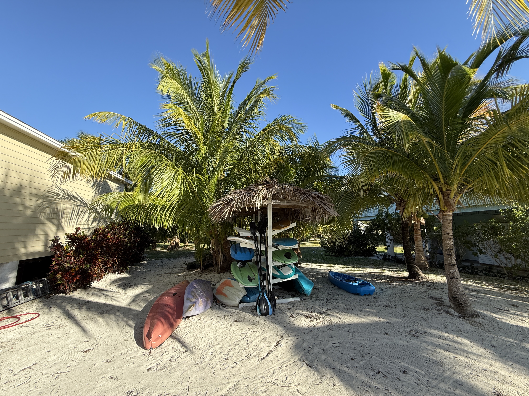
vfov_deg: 85.7
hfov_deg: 102.1
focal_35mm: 14
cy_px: 198
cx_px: 264
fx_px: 214
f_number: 2.2
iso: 50
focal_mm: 2.22
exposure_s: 1/531
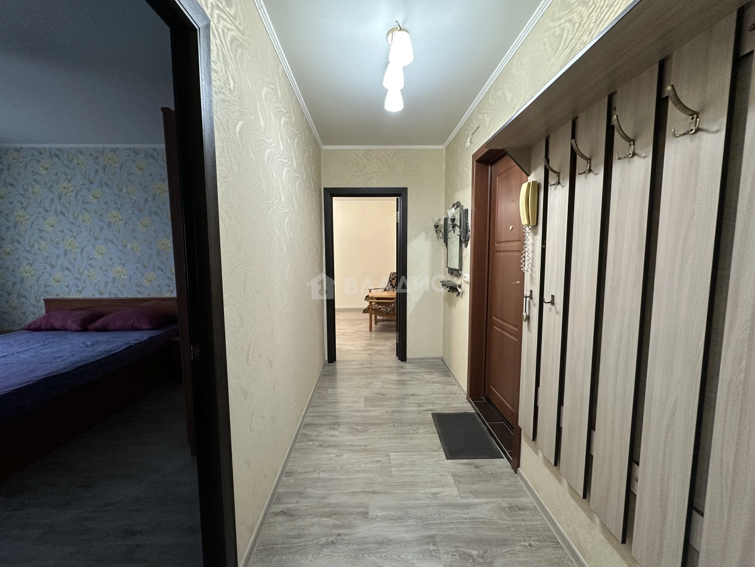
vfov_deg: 85.7
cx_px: 378
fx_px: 305
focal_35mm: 14
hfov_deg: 102.1
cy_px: 284
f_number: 2.2
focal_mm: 2.22
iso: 320
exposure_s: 1/50
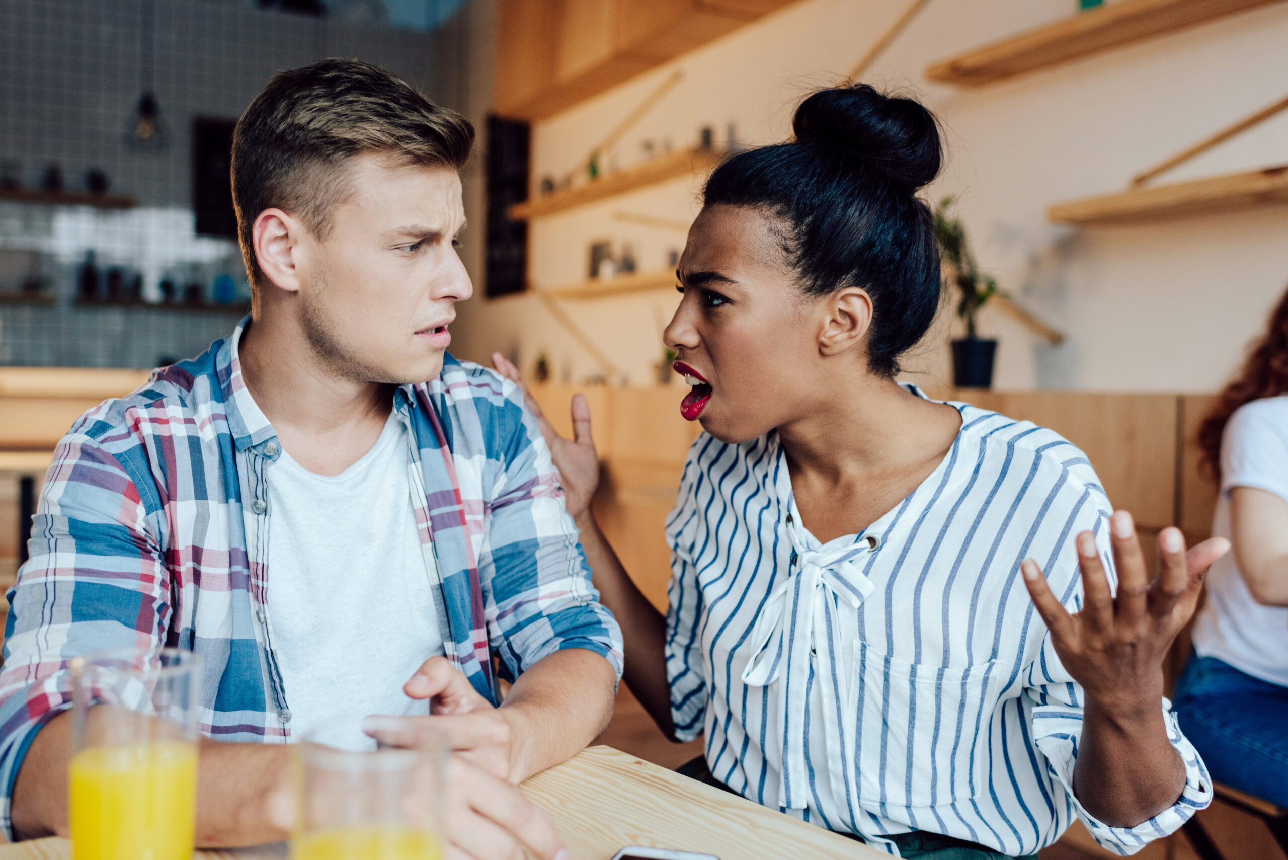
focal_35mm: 35
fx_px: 1253
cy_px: 430
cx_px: 644
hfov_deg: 54.4
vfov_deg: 37.9
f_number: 2.5
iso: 320
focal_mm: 35
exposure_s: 1/100
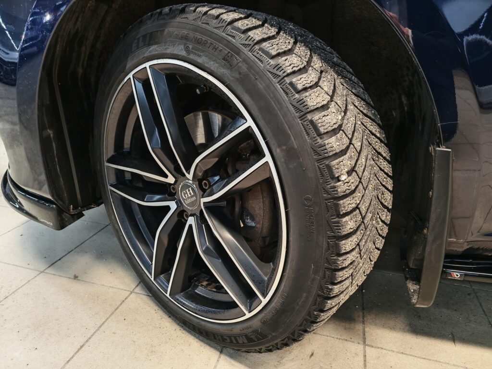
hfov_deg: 73.9
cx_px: 246
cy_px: 184
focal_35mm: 23
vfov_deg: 58.9
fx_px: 327
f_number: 1.6
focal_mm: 5.4
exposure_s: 1/50
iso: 200
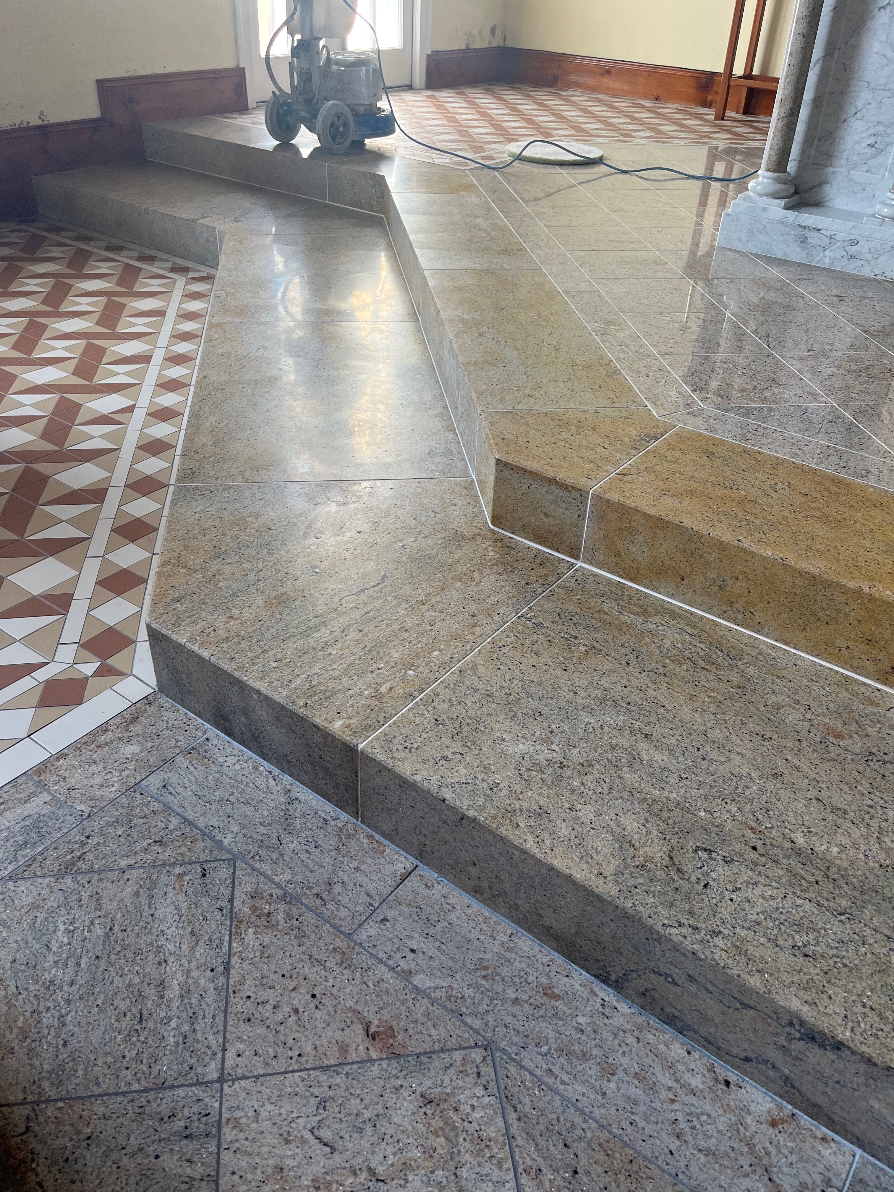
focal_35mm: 26
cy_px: 596
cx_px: 447
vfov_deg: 67.3
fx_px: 895
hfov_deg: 53.1
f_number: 1.6
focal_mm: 5.1
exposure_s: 1/122
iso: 100
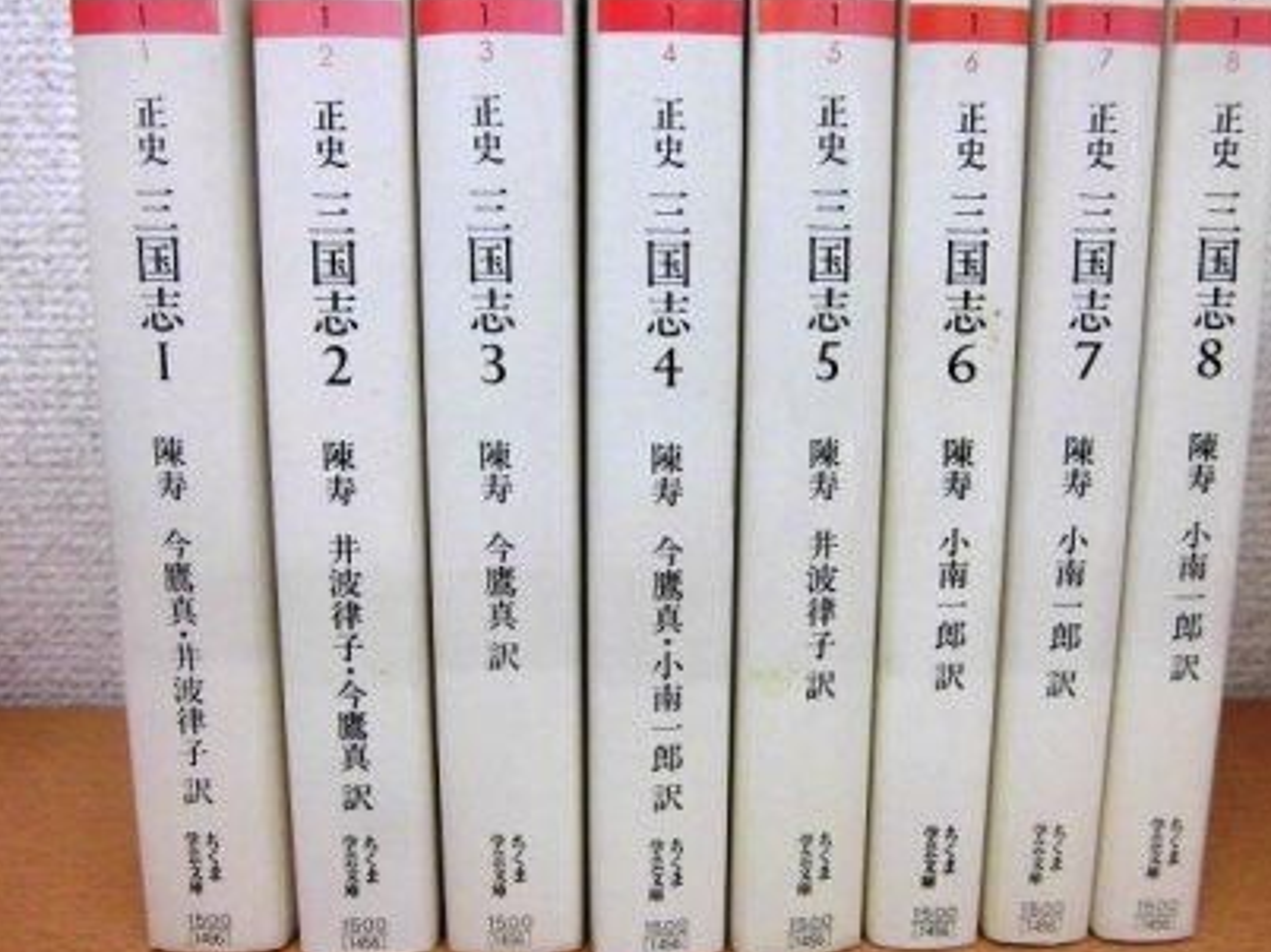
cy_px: 455
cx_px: 683
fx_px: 1064
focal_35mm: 29
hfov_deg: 61.6
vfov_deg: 48.2
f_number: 2.8
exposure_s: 1/60
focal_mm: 4.7
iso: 100
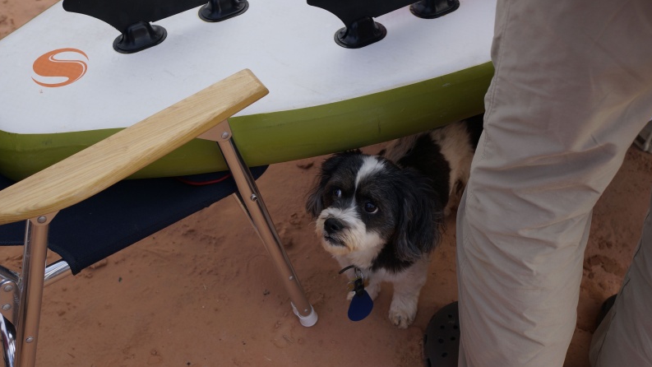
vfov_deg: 31.1
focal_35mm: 38
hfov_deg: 52.8
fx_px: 657
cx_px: 328
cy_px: 150
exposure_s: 1/160
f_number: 4
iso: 125
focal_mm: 24
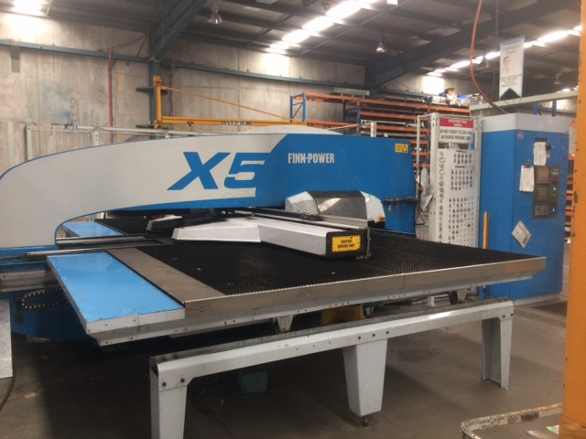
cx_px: 293
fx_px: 491
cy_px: 220
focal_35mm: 29
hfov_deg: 61.7
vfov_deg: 48.2
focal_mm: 4.15
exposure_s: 1/33
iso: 200
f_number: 2.2
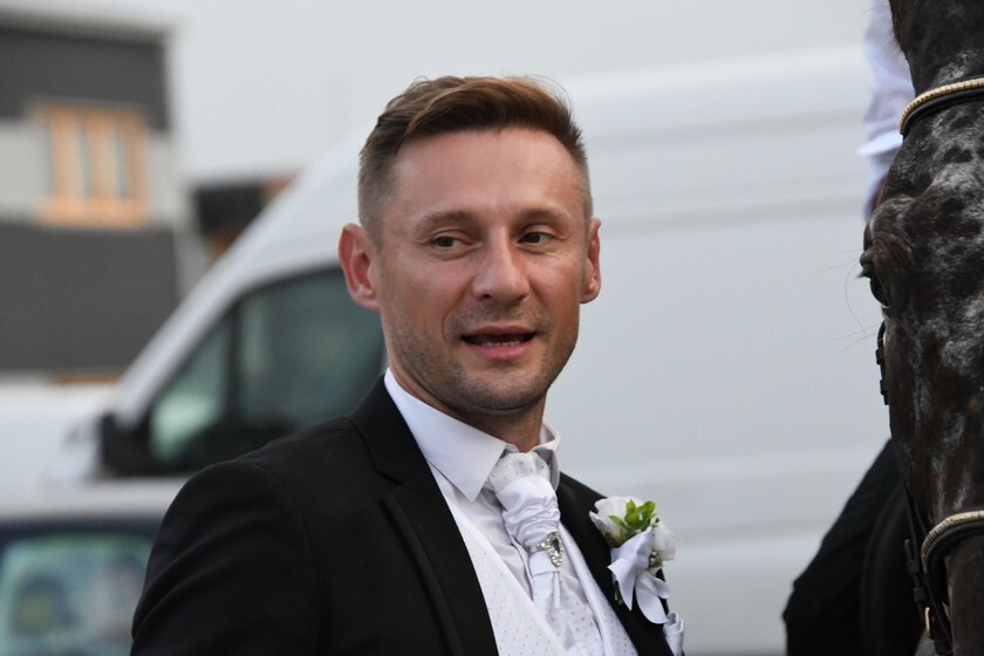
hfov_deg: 9.5
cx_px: 492
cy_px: 328
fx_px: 5931
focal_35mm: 217
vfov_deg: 6.3
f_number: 5.6
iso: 6400
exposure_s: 1/1000
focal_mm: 145
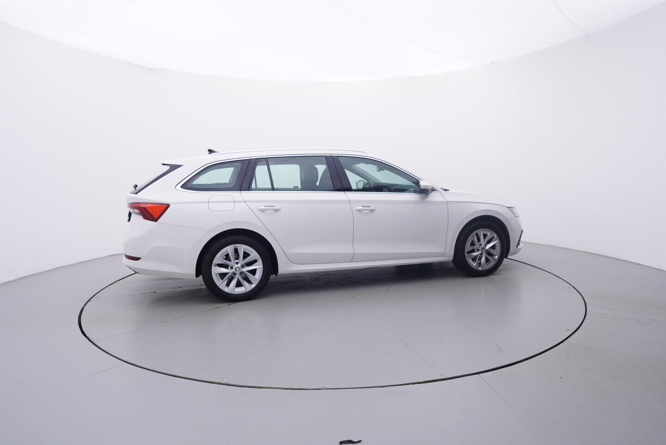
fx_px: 416
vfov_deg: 56.2
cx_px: 333
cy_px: 222
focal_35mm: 22
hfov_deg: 77.3
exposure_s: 1/80
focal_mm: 15
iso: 200
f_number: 5
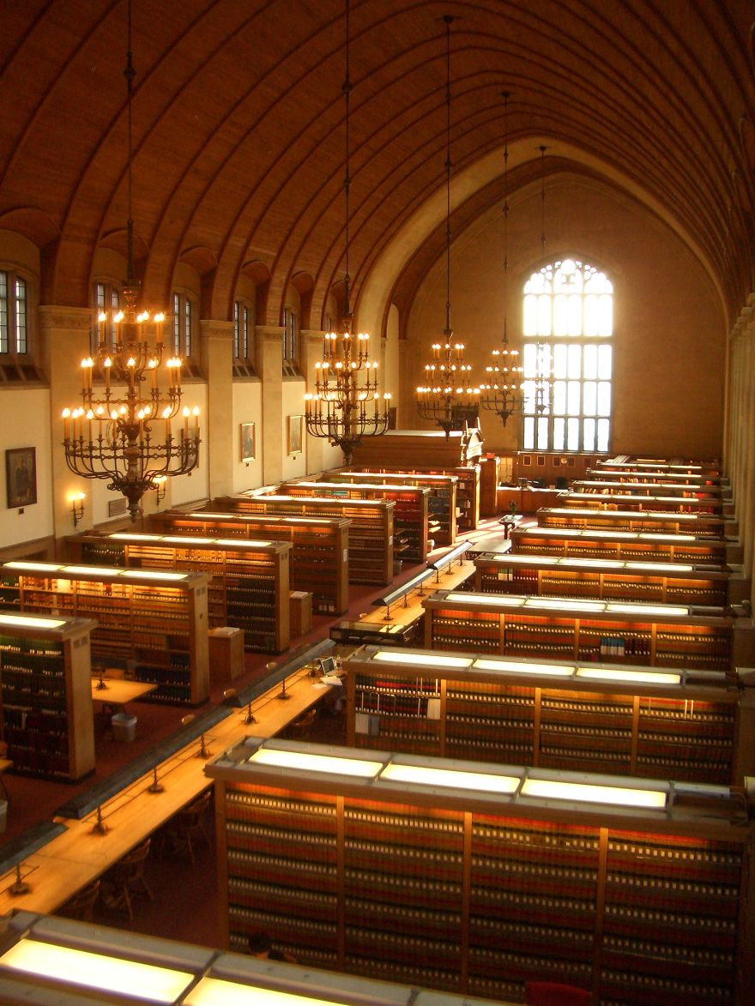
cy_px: 503
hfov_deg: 40.7
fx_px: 1018
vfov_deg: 52.6
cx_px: 378
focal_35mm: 35
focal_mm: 5.8
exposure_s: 1/80
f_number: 2.6
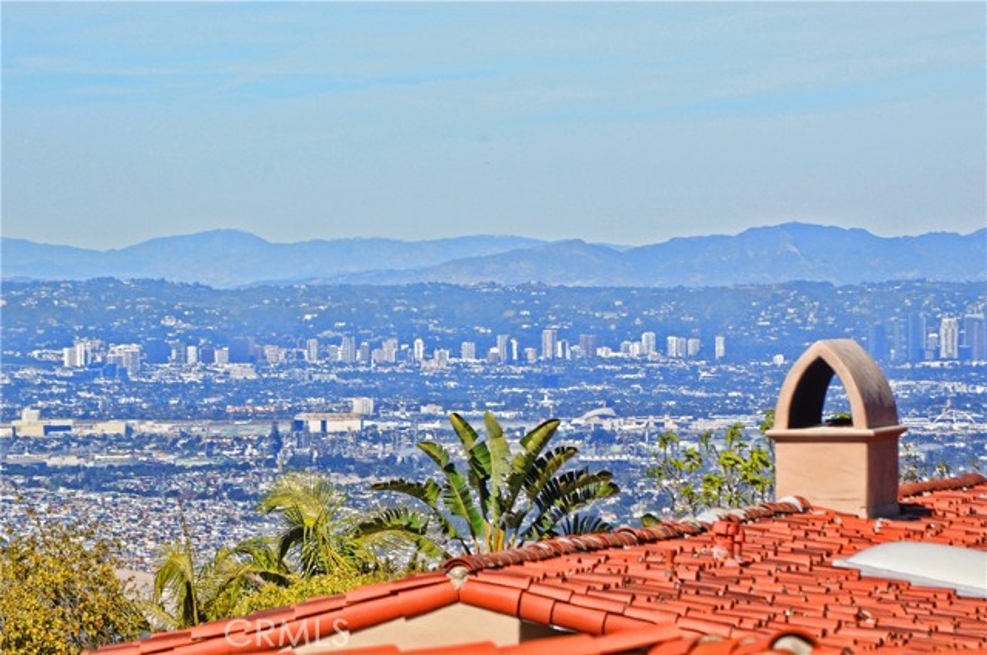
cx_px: 494
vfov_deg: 4.6
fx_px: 8214
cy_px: 328
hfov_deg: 6.9
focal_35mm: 300
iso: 200
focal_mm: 200
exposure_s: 1/250
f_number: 14
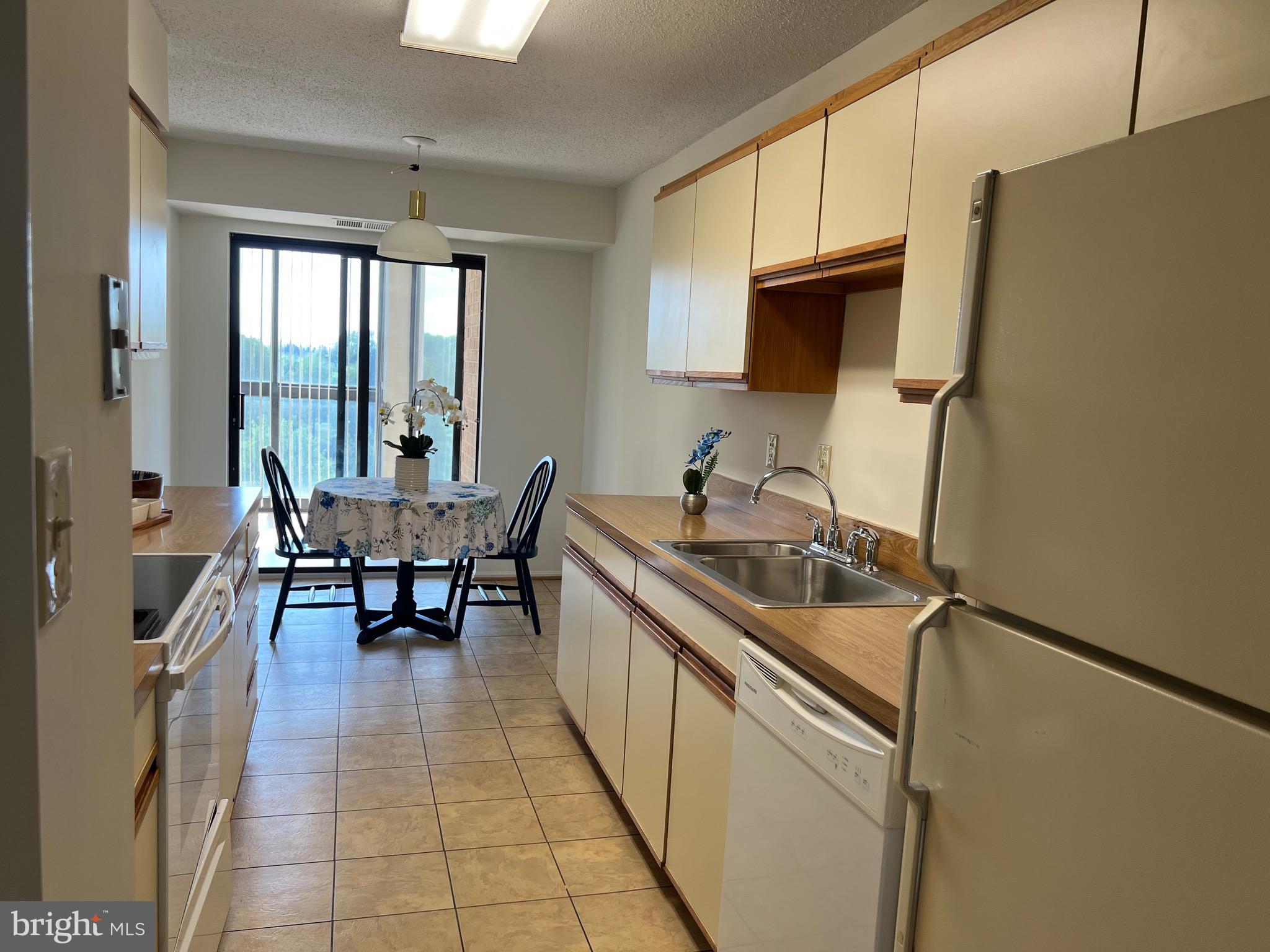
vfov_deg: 53.1
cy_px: 476
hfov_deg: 67.3
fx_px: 954
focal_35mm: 26
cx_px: 635
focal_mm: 5.7
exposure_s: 1/118
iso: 40
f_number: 1.5
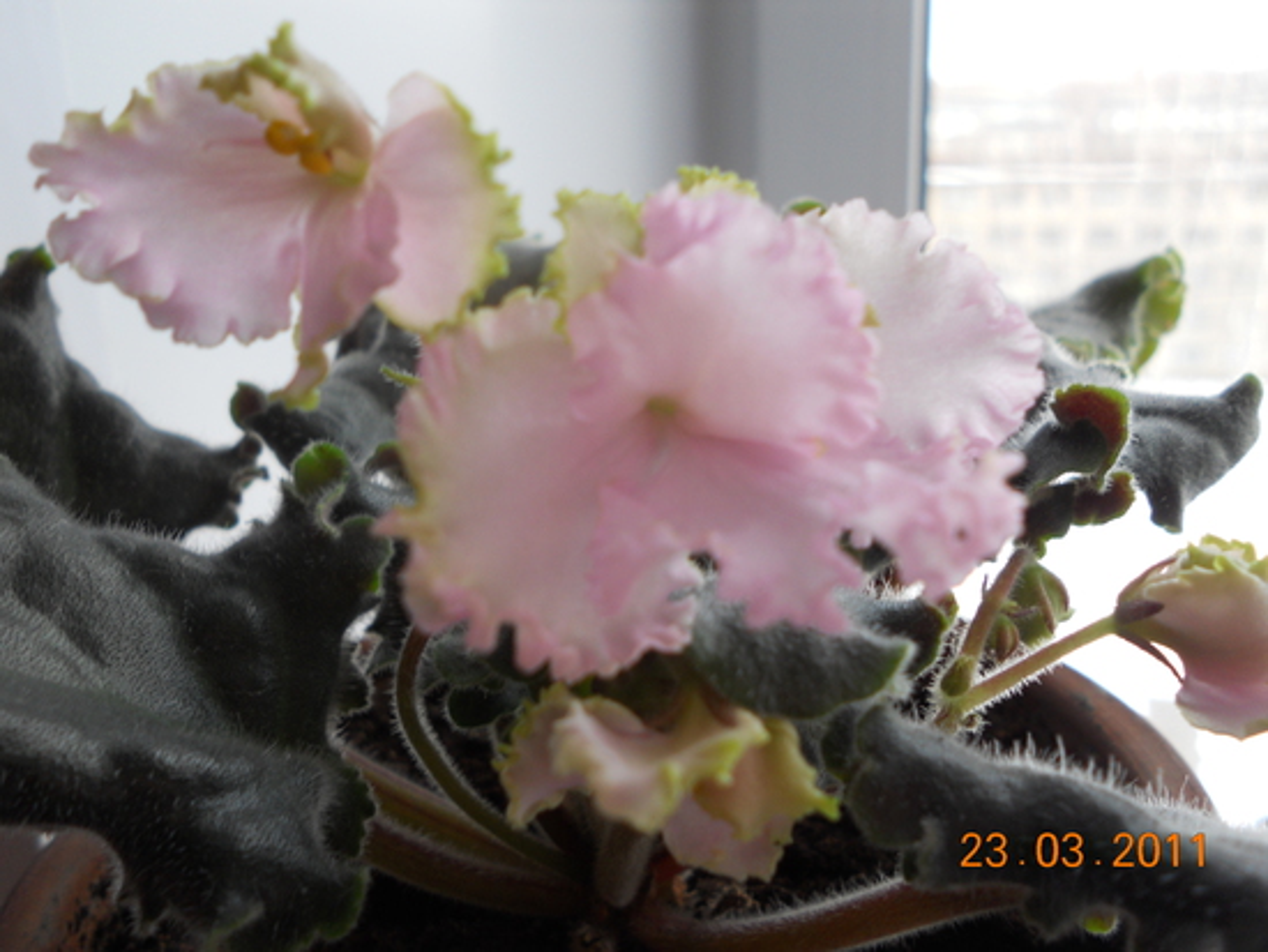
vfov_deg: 44.2
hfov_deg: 56.8
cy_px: 476
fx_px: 1173
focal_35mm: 32
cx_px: 634
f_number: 3.5
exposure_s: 1/50
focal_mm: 5.8
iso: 80
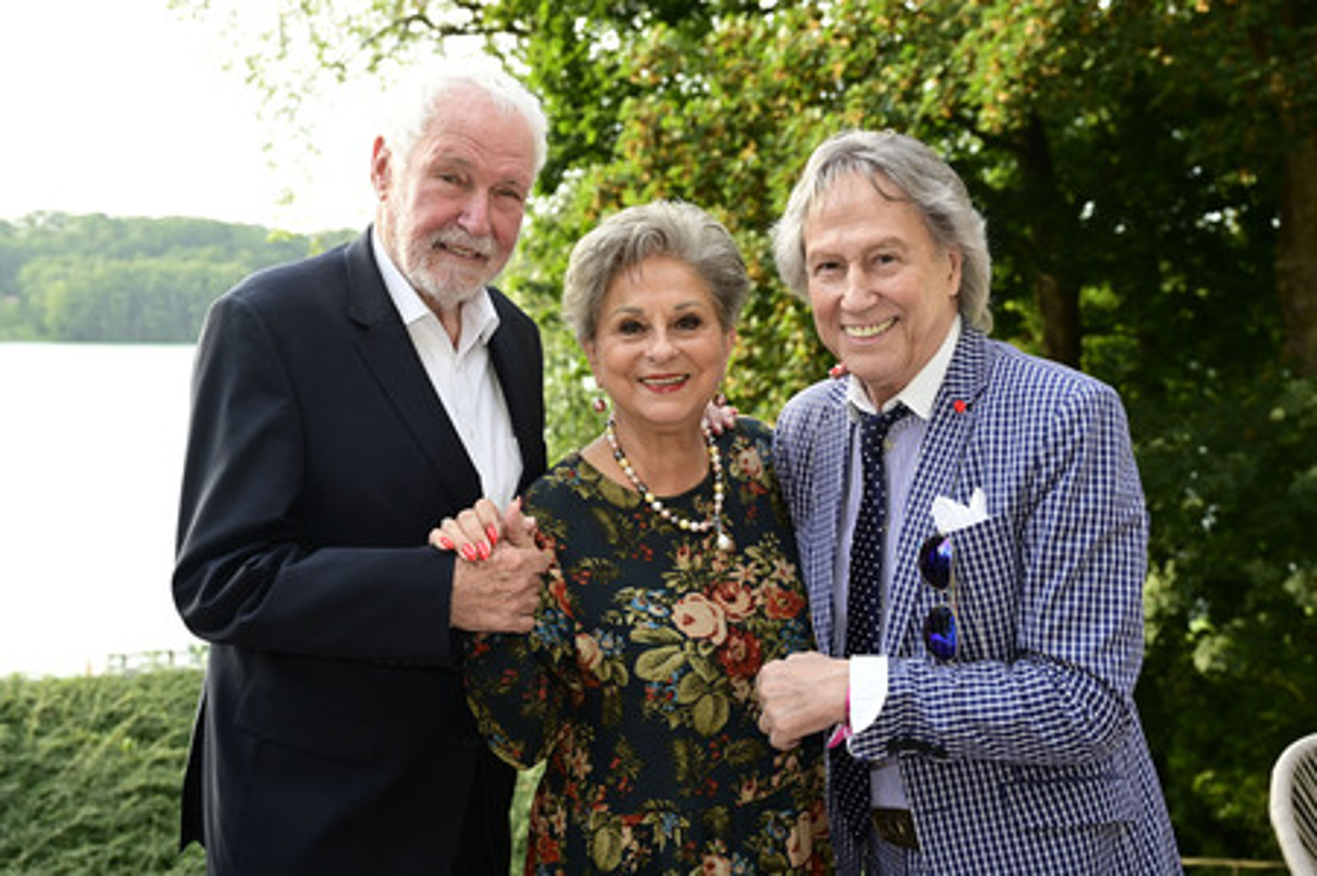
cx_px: 658
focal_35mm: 43
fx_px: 1572
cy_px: 438
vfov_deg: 31.1
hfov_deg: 45.5
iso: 640
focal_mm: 43
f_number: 5.6
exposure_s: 1/200
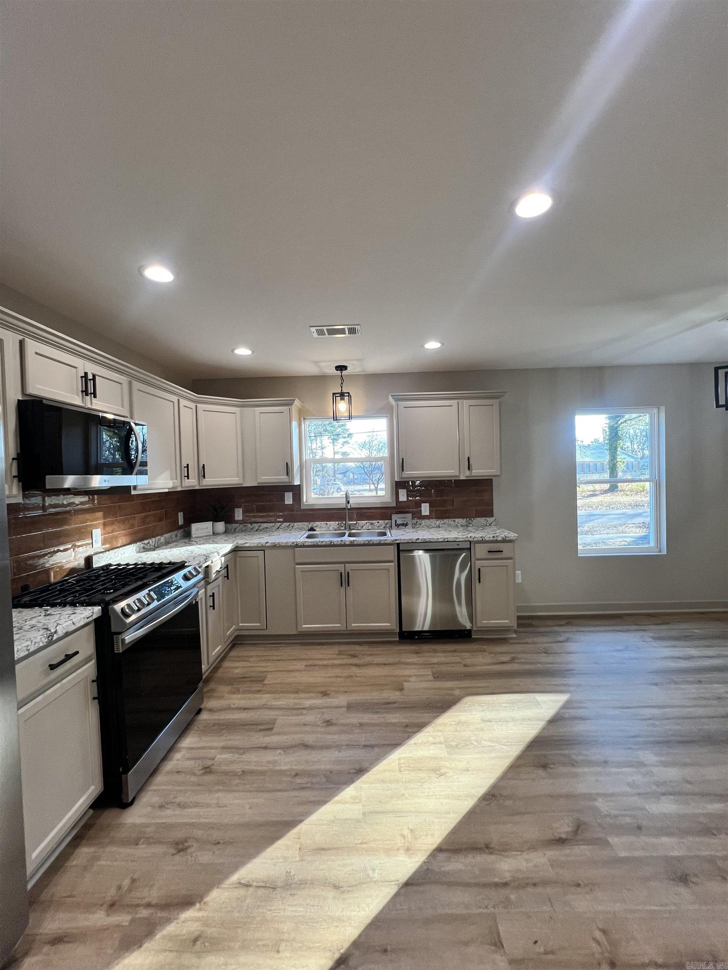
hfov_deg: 89.9
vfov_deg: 106.2
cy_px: 485
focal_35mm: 13
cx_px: 364
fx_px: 365
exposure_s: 1/120
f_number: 1.8
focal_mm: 1.57
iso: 125
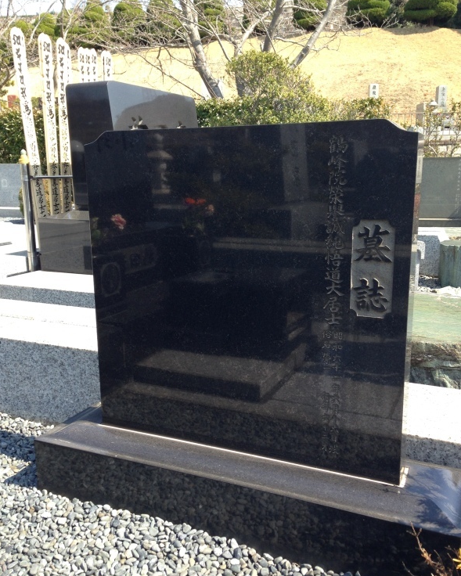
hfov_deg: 42.2
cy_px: 297
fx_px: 597
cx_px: 232
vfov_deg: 51.5
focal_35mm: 35
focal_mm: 4.12
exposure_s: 1/371
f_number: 2.4
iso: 50
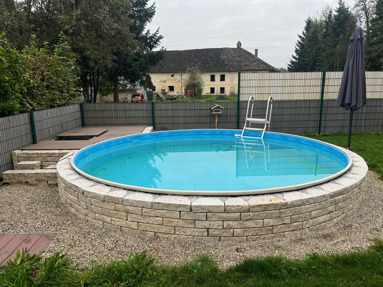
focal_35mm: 26
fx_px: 288
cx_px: 192
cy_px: 144
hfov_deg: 67.3
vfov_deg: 53.1
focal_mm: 5.1
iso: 40
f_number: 1.6
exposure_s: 1/214
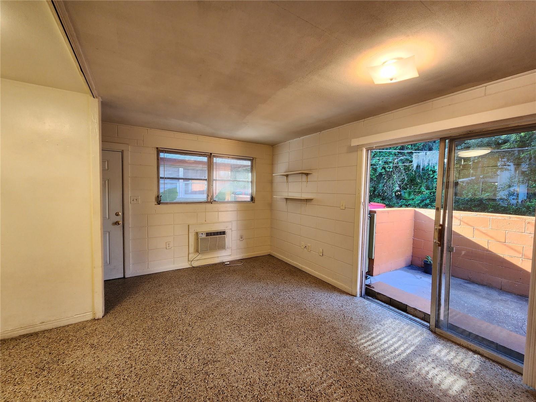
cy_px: 201
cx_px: 268
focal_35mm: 13
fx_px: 201
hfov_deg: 106.2
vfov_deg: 89.9
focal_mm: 2.2
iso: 160
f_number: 2.2
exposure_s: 1/60
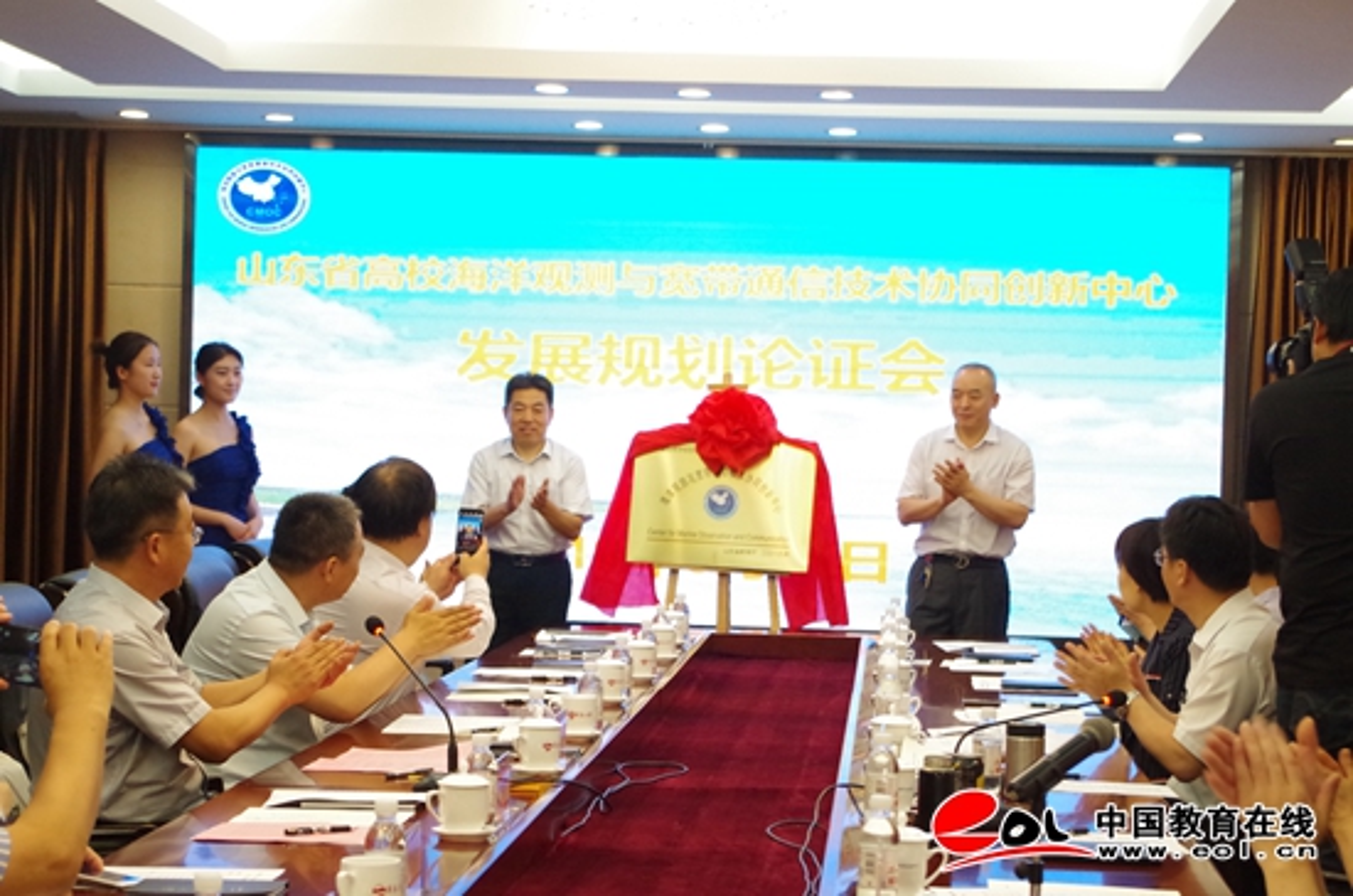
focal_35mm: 82
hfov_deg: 24.8
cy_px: 448
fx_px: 3075
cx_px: 676
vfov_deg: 16.6
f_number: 5.6
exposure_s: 1/100
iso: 3200
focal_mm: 55
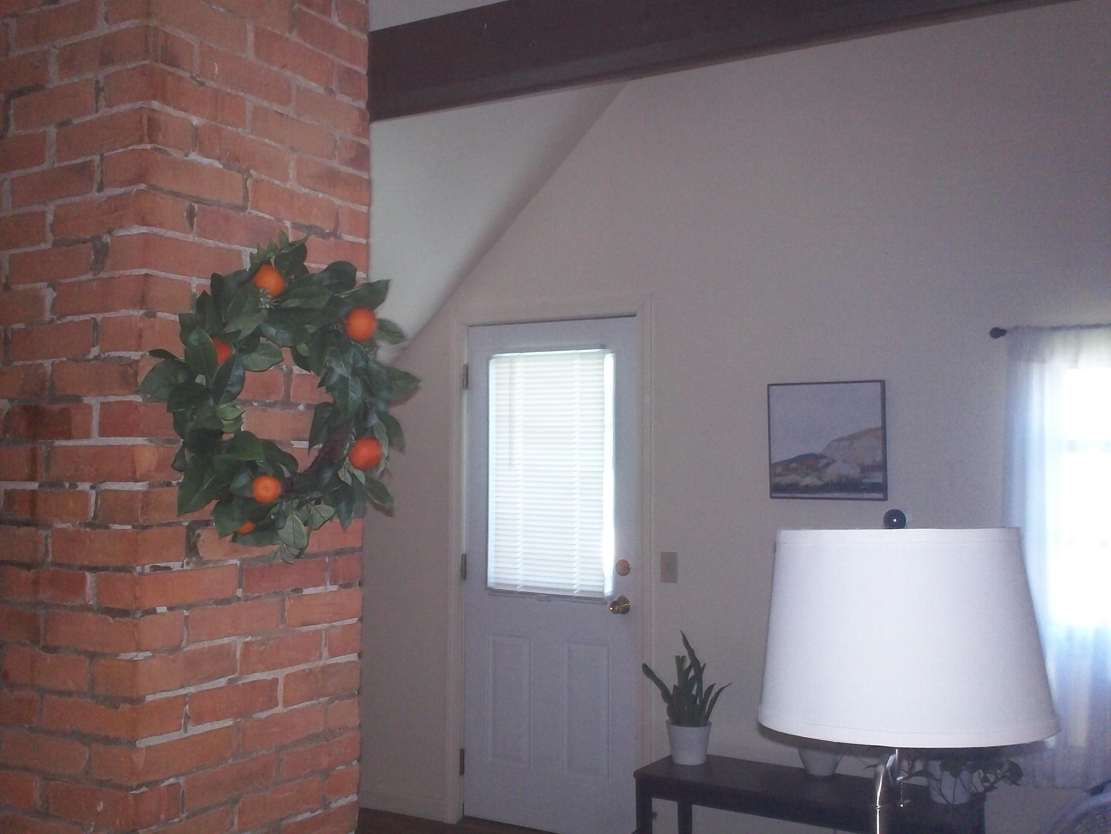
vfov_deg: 37.7
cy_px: 417
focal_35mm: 38
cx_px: 556
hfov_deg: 49.0
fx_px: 1220
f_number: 4.5
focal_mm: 6.3
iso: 250
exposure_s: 1/30
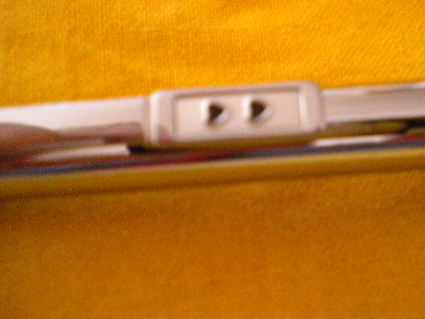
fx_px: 626
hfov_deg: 37.0
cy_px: 126
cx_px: 290
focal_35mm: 51
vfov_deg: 28.5
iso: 800
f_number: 3.1
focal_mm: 6.3
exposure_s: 1/8.9
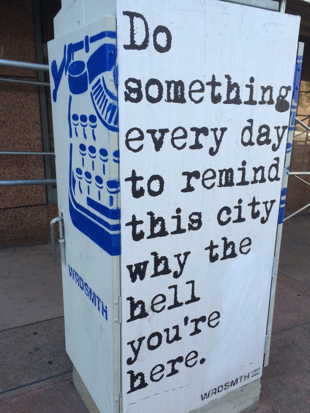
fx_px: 370
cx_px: 160
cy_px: 216
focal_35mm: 31
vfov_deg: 58.3
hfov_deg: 45.4
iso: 32
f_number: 2.2
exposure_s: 1/192
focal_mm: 4.15
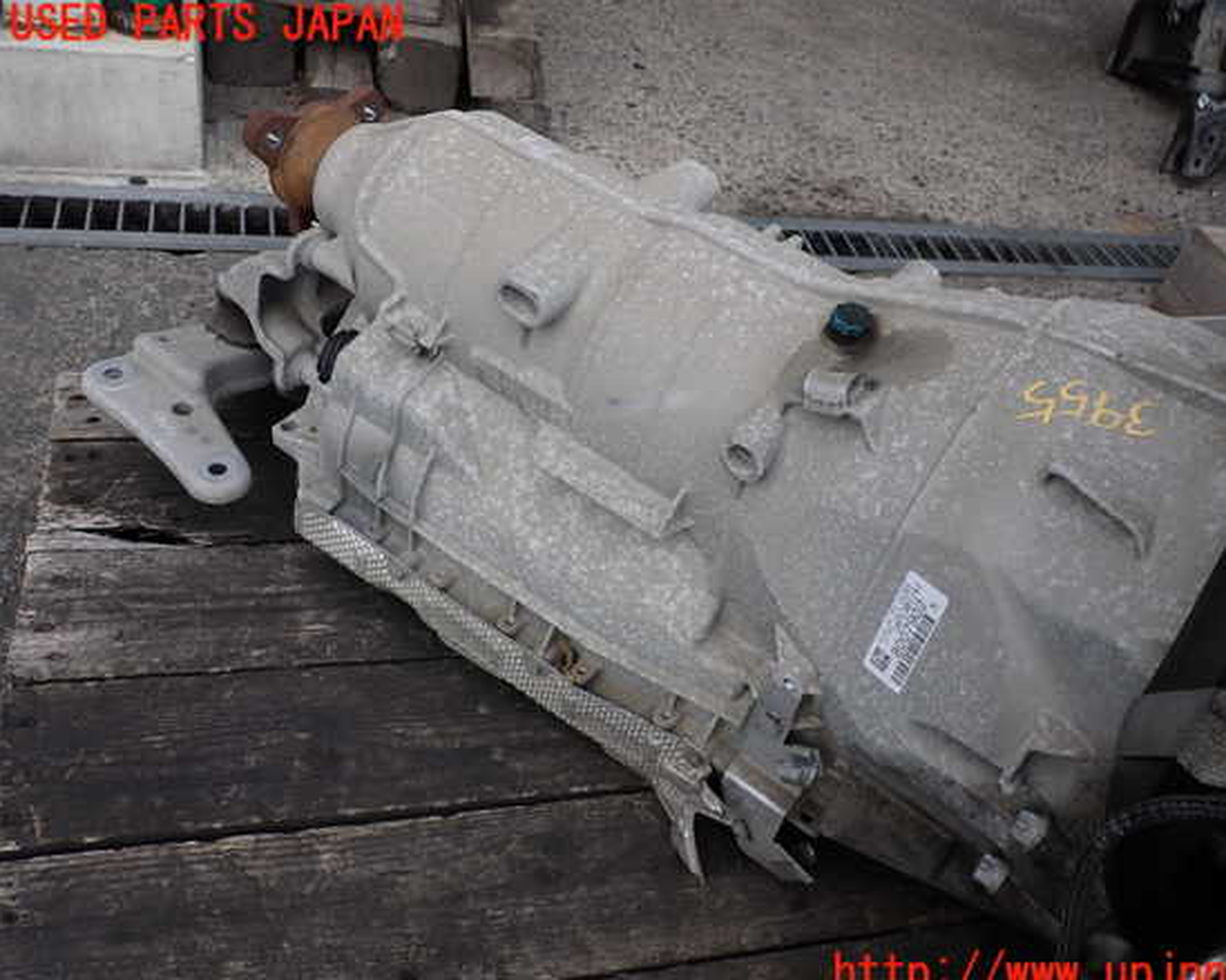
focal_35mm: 32
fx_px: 1161
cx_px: 668
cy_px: 500
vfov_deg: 45.8
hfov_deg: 55.6
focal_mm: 5.4
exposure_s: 1/200
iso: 100
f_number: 3.2
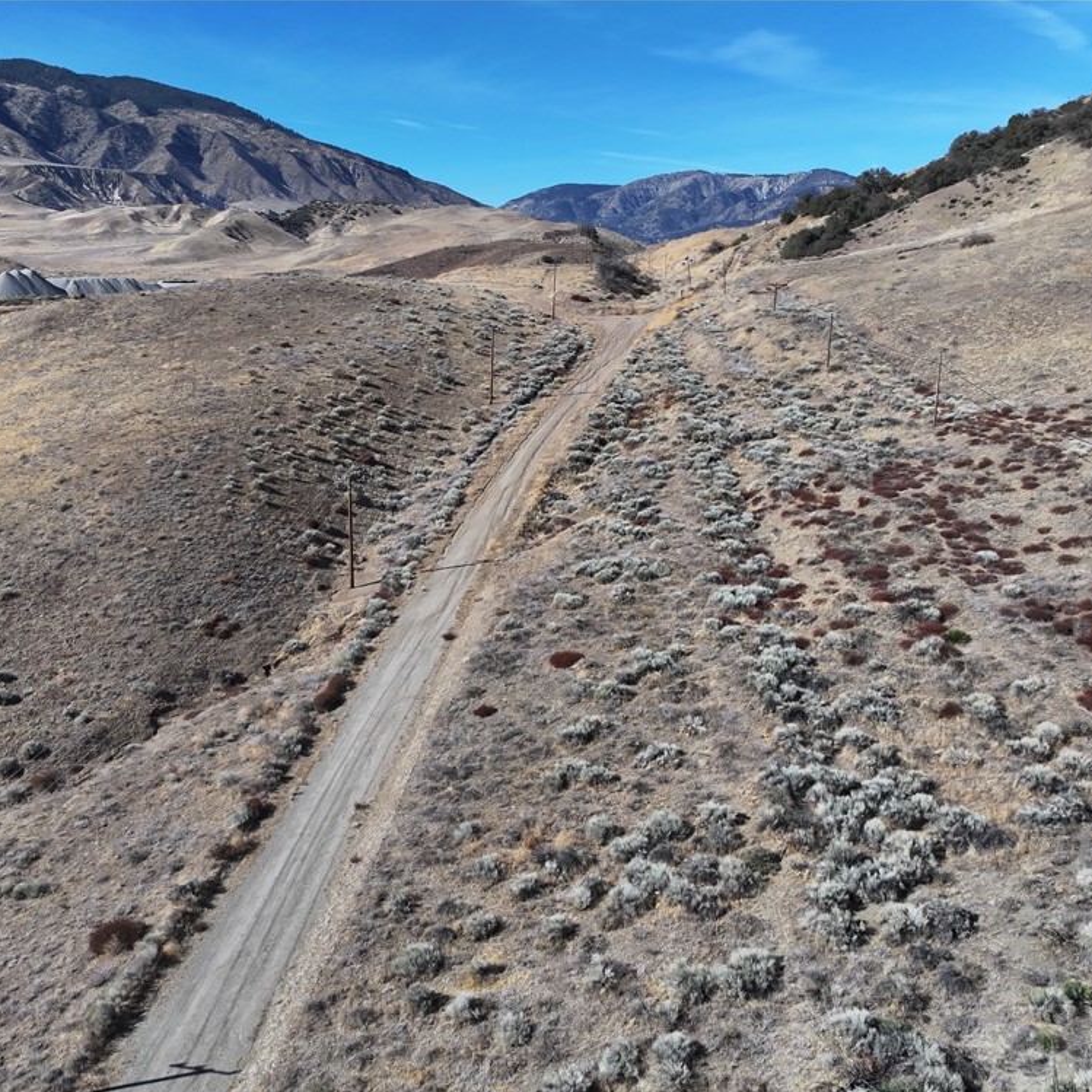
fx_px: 1035
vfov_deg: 55.6
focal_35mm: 29
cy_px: 558
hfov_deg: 55.2
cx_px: 437
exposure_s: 1/500
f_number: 2.8
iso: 400
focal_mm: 12.29
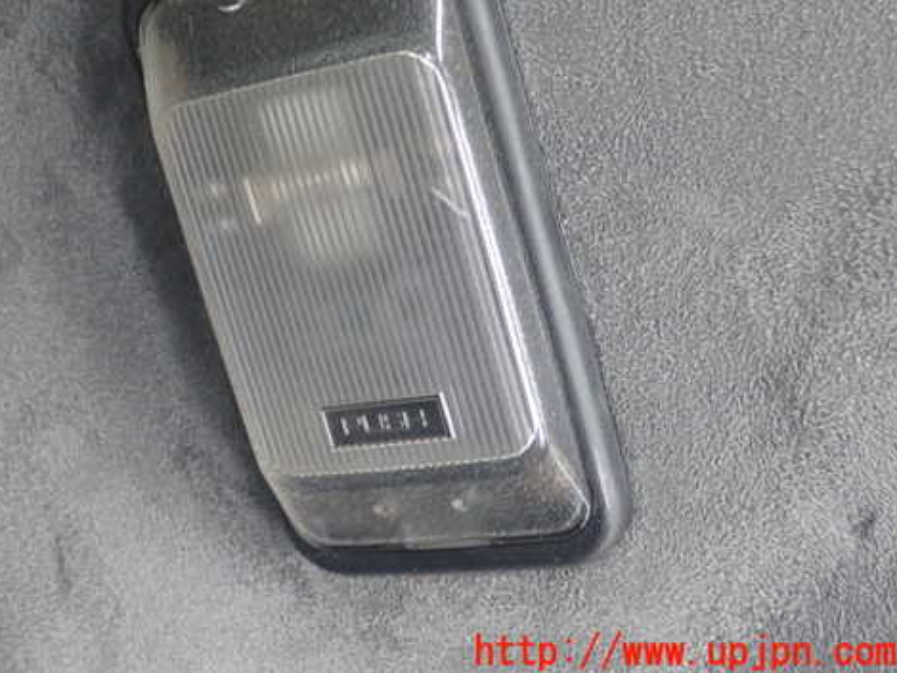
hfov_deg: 34.7
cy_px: 247
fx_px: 1426
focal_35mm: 55
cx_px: 333
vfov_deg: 26.5
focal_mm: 7.86
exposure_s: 1/40
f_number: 2.9
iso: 640
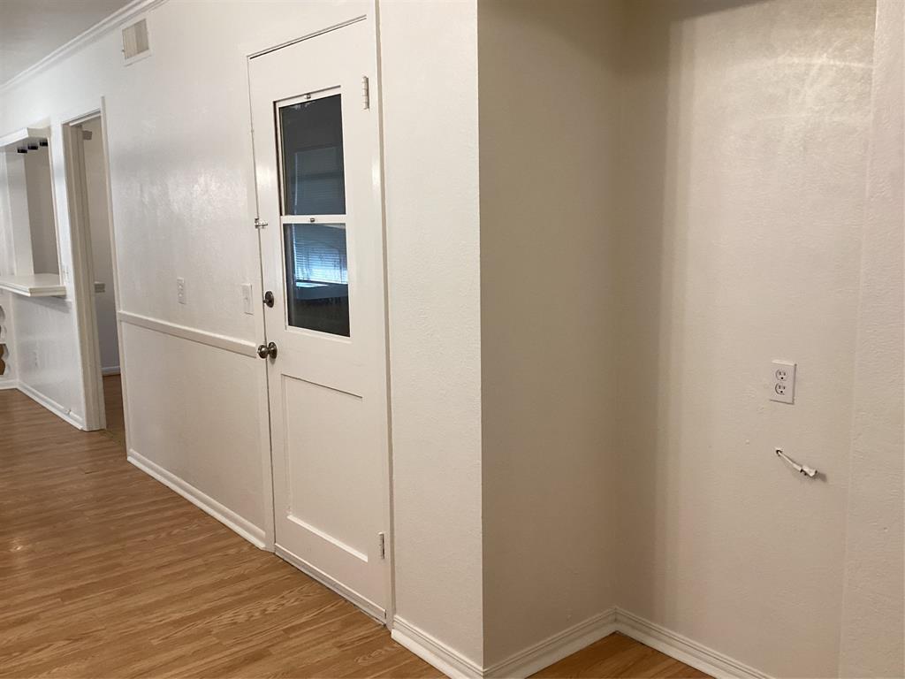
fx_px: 810
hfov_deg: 58.4
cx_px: 452
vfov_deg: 45.4
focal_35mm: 31
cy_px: 340
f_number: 2.4
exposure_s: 1/60
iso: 125
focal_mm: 3.3
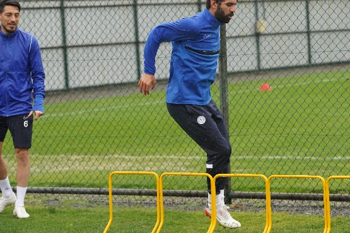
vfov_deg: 8.4
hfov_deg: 12.6
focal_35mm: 163
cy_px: 106
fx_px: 1585
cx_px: 190
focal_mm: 135
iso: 4000
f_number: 5.6
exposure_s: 1/1600
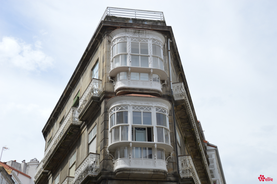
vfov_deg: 25.7
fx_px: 404
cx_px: 138
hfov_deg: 37.9
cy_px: 92
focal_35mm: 52
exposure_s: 1/250
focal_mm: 35
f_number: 8
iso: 100
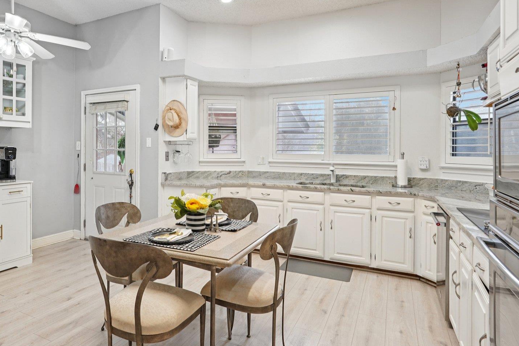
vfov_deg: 53.5
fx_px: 342
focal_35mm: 24
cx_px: 203
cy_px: 147
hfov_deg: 73.4
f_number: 8
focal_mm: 16.5
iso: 400
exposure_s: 1/25
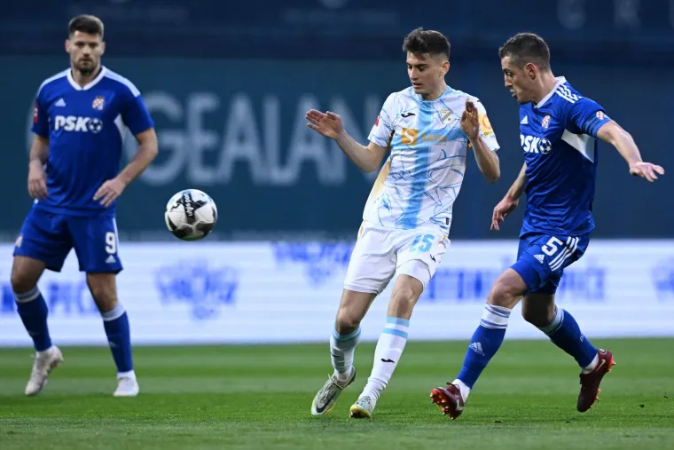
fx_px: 7490
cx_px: 337
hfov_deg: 5.2
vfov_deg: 3.4
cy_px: 225
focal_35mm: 400
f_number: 4
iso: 4000
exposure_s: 1/1600
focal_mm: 400
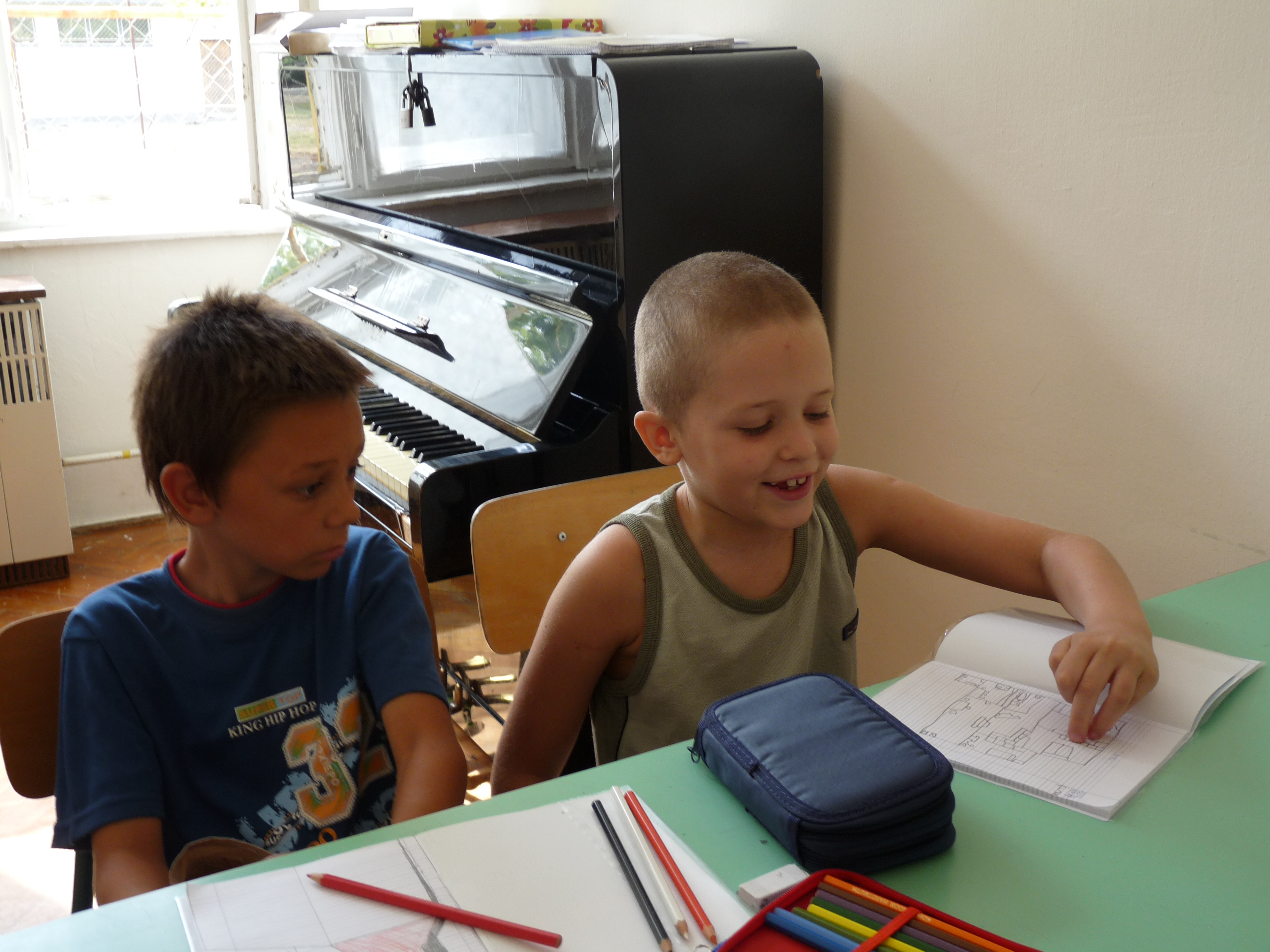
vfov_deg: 37.7
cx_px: 635
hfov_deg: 49.0
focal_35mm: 38
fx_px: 1394
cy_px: 476
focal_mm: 6.8
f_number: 3
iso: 100
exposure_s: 1/50
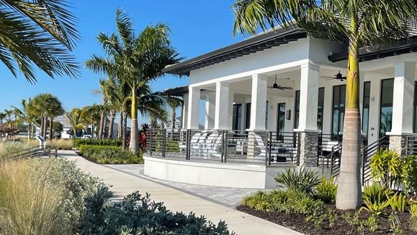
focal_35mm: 44
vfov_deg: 27.1
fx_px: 487
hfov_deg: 45.1
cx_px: 301
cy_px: 141
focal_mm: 5.1
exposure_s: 1/3165
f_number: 1.6
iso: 32
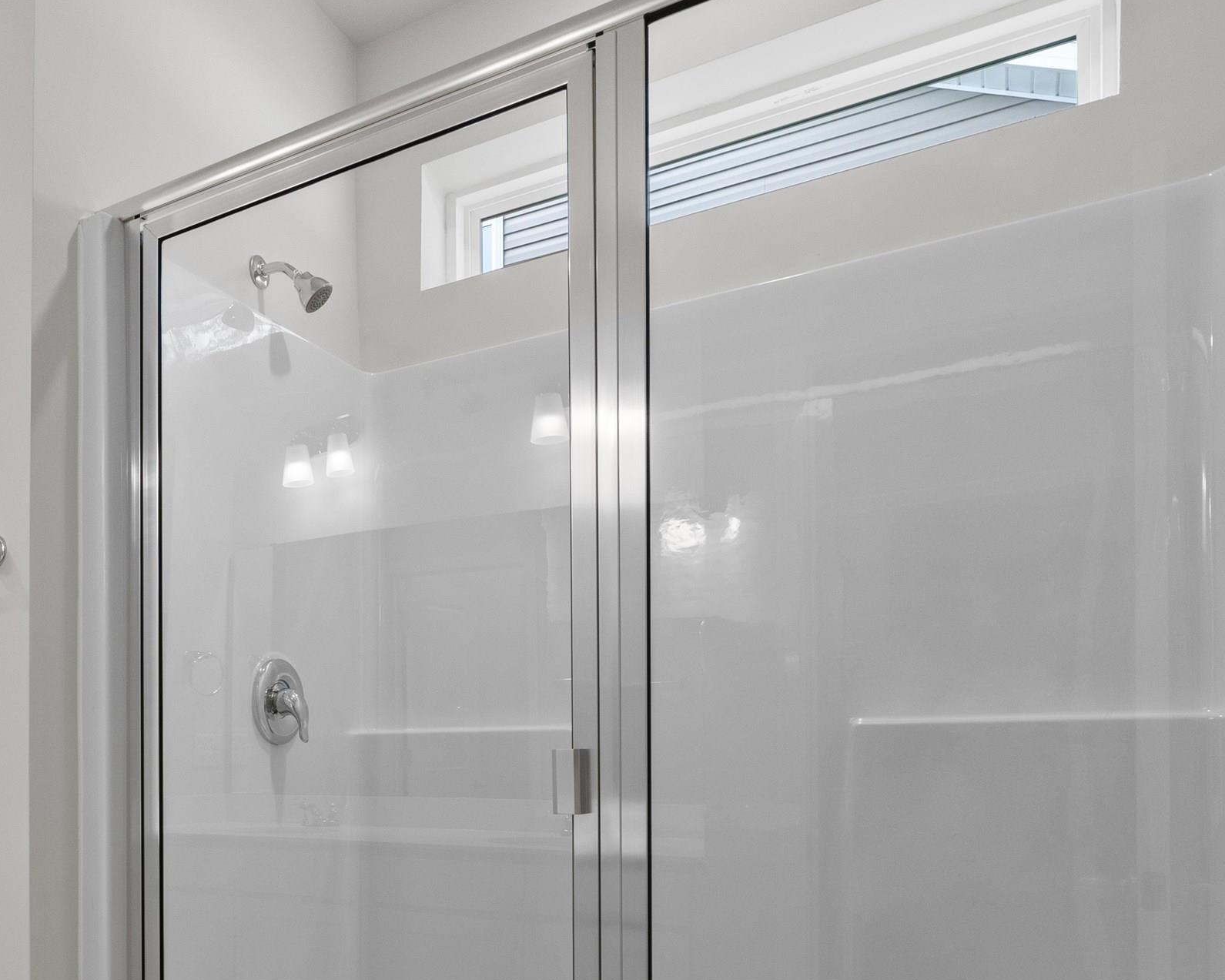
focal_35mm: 29
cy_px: 743
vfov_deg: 48.0
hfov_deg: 56.1
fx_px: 1051
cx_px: 247
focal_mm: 16
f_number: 8
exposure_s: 1/15
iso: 800
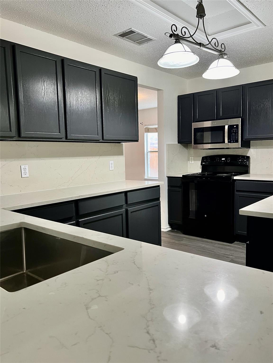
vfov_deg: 67.3
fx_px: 273
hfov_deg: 53.1
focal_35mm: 26
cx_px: 136
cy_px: 182
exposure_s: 1/60
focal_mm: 5.7
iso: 160
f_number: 1.5
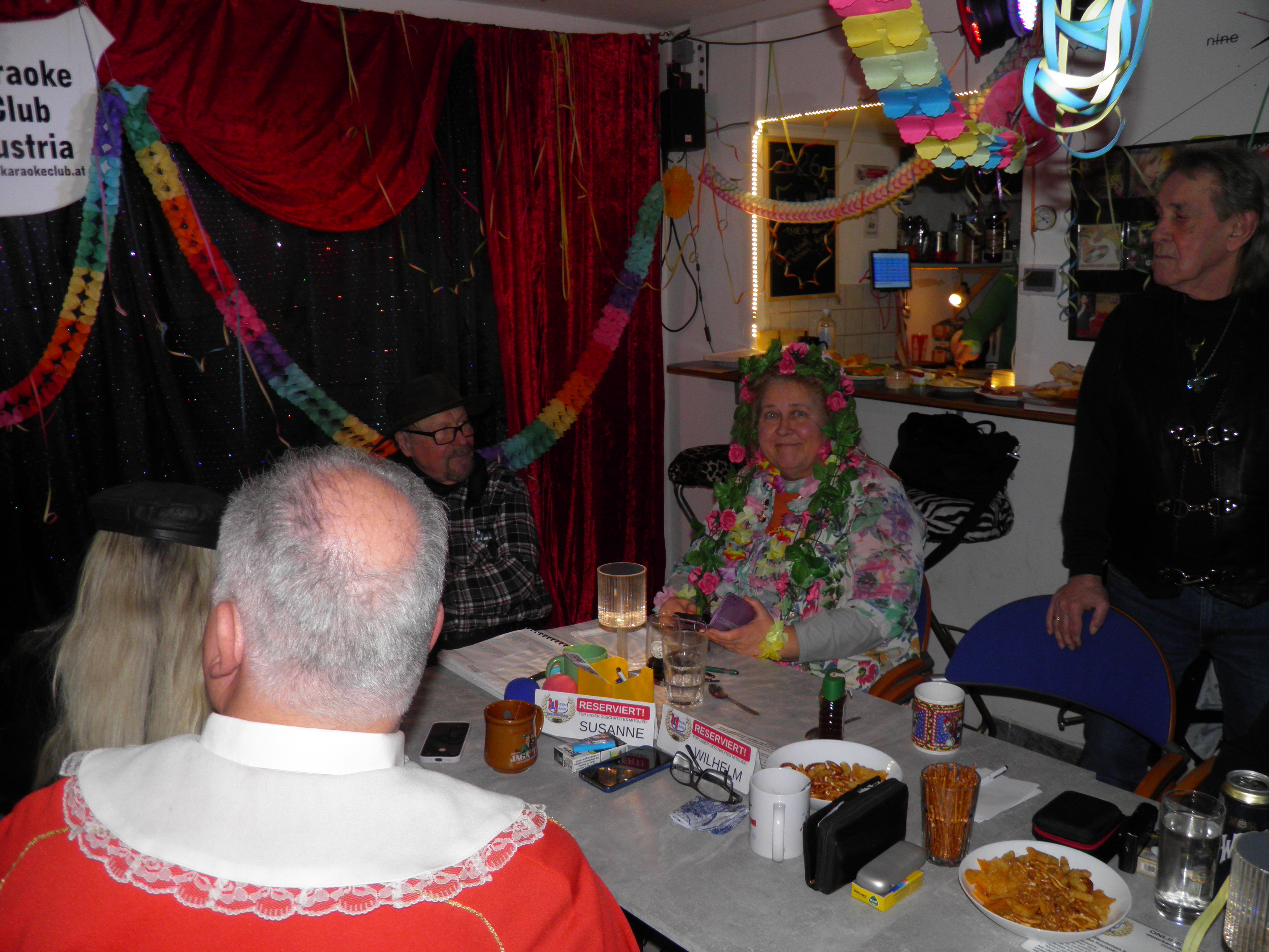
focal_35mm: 28
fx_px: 1026
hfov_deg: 63.4
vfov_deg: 49.7
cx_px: 634
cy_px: 476
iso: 100
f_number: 2.8
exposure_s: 1/30
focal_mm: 4.9
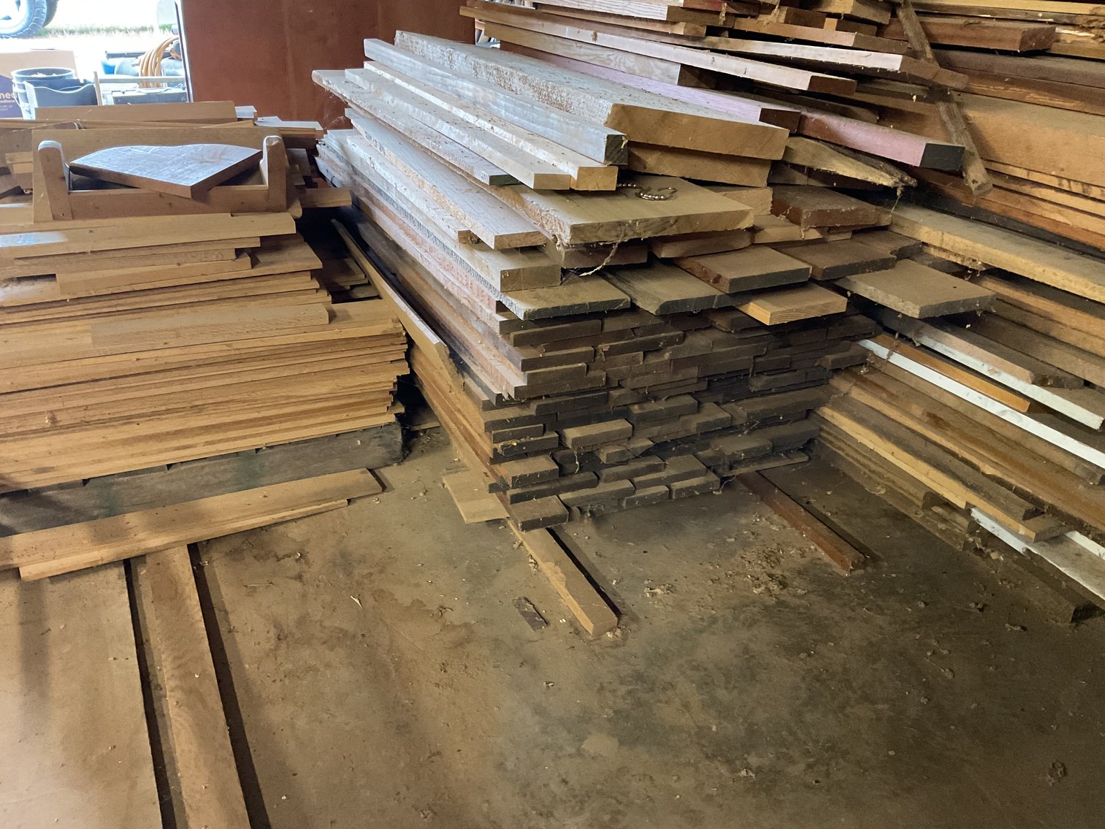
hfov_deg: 61.7
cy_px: 414
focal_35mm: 29
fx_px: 926
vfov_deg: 48.2
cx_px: 552
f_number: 1.8
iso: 400
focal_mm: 3
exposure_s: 1/30
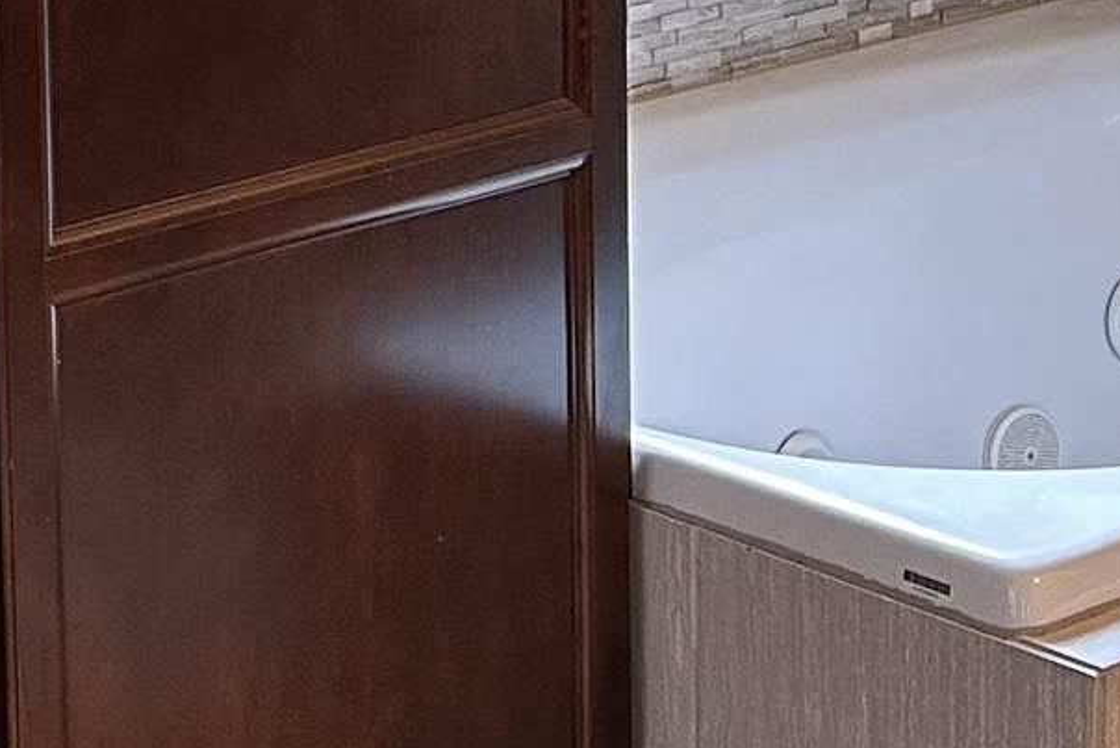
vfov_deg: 10.5
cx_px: -515
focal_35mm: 127
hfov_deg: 15.1
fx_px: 3952
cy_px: -273
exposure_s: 1/60
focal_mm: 6.86
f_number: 1.78
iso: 200
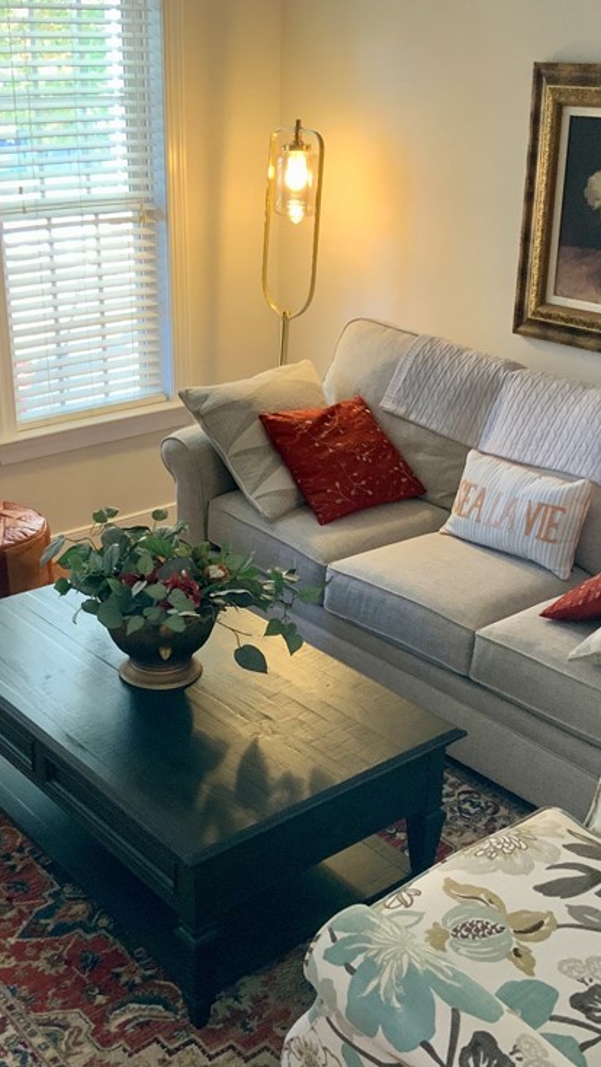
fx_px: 1245
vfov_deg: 46.4
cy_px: 544
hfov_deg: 27.1
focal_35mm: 44
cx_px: 315
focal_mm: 3
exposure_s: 1/60
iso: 160
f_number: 1.8
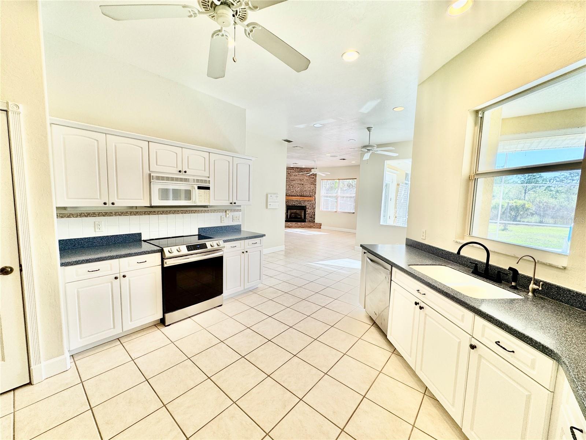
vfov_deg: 85.7
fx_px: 237
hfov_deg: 102.1
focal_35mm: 14
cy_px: 220
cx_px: 293
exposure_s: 1/120
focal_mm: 2.22
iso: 50
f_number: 2.2
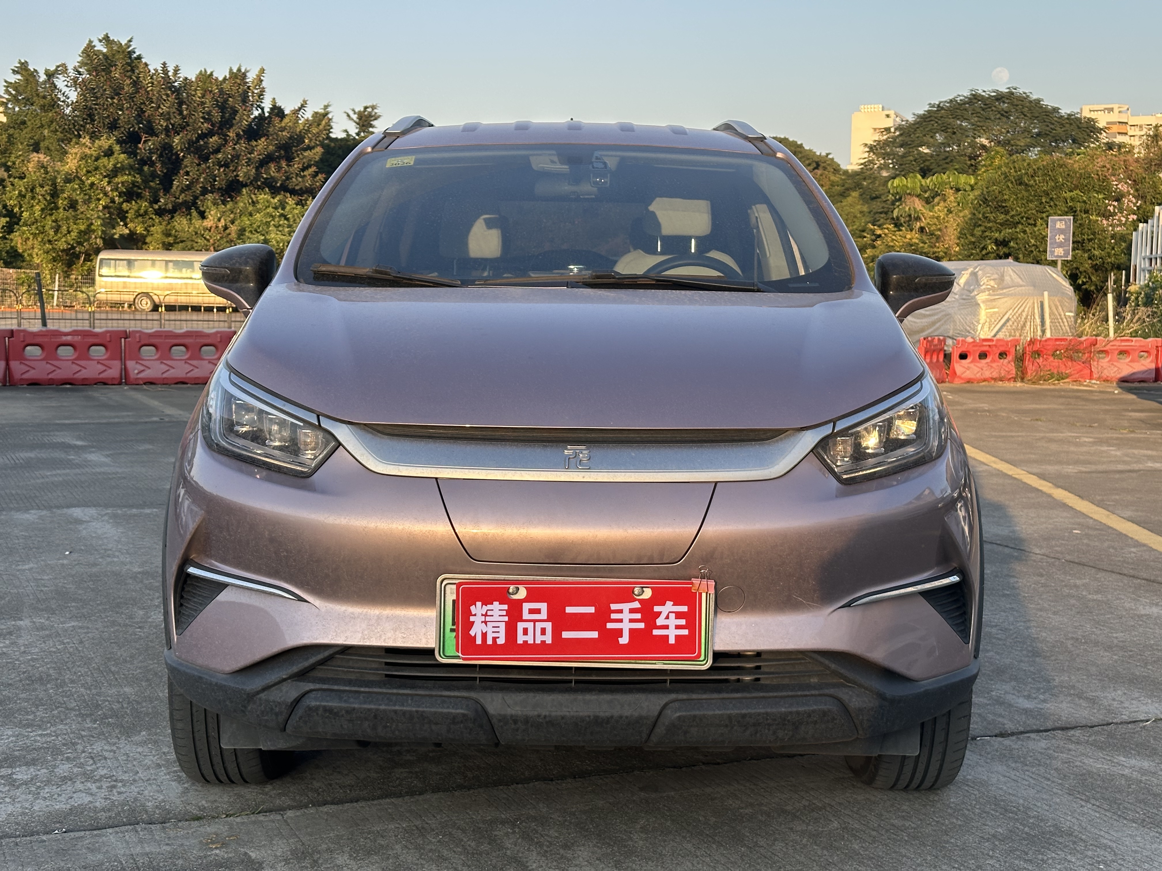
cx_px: 581
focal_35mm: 48
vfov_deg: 30.3
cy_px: 436
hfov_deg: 39.7
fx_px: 1611
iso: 64
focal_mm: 6.86
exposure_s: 1/1062
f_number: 1.78
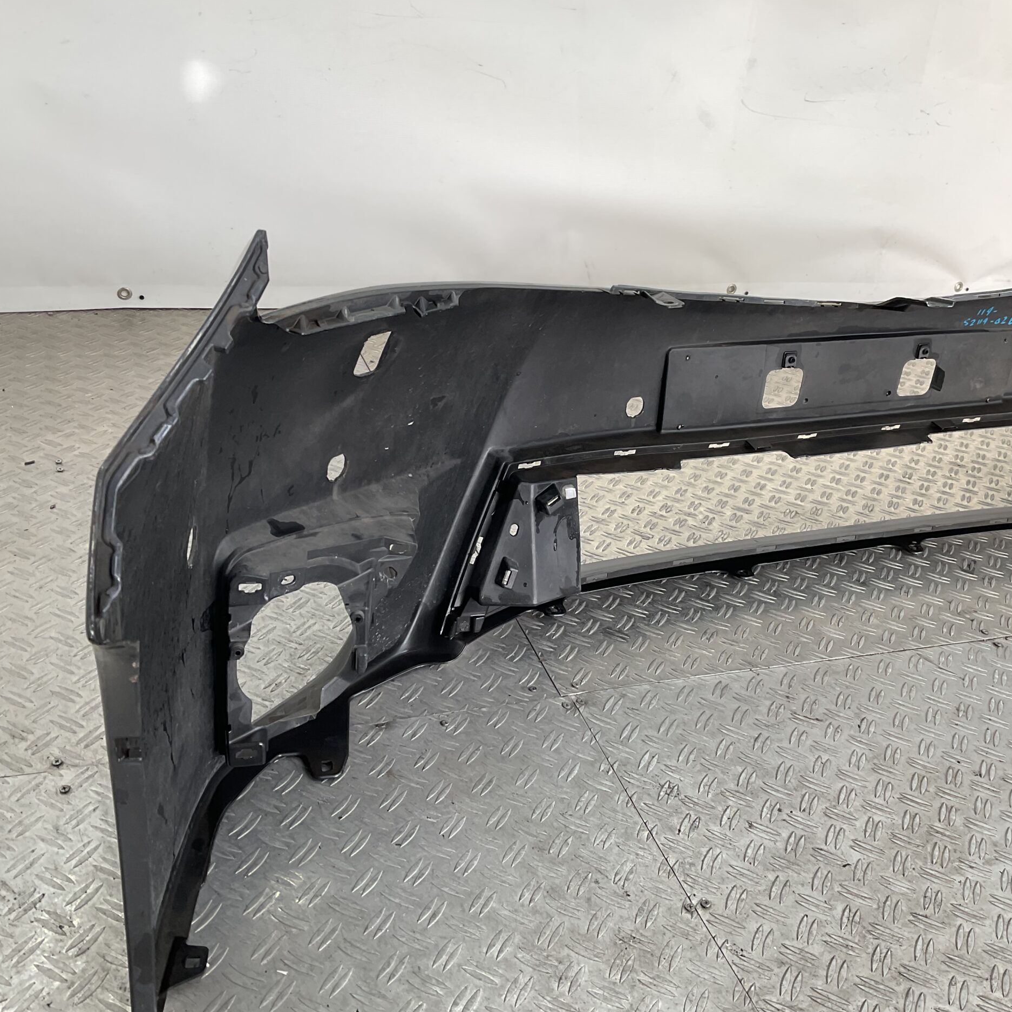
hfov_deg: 47.1
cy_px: 506
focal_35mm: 35
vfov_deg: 47.2
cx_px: 562
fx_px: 1158
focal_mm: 3
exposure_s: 1/185
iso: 16
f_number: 1.8
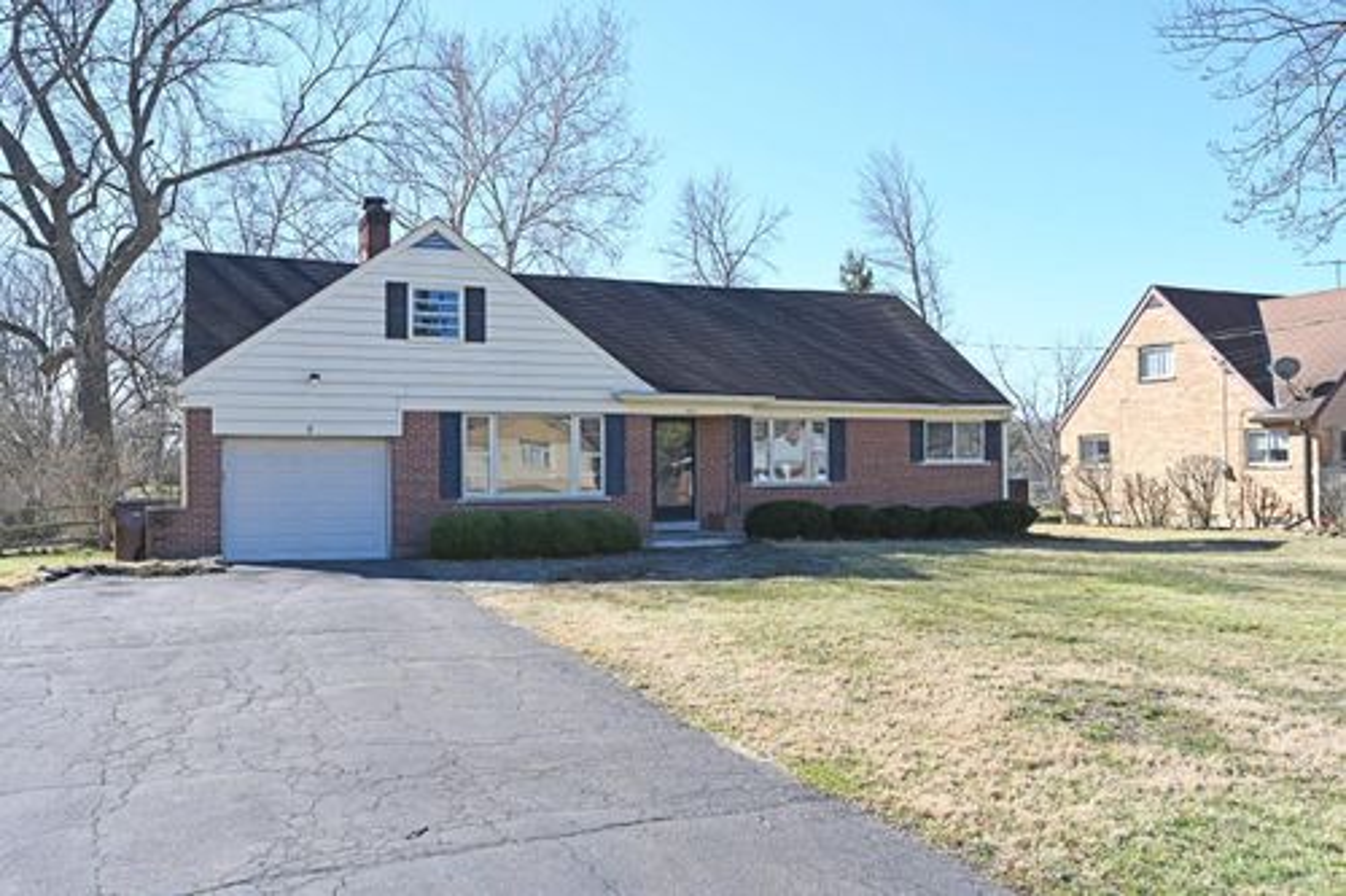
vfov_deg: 43.6
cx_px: 673
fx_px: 1121
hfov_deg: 61.9
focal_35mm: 30
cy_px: 448
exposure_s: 1/320
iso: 100
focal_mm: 30
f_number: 6.3
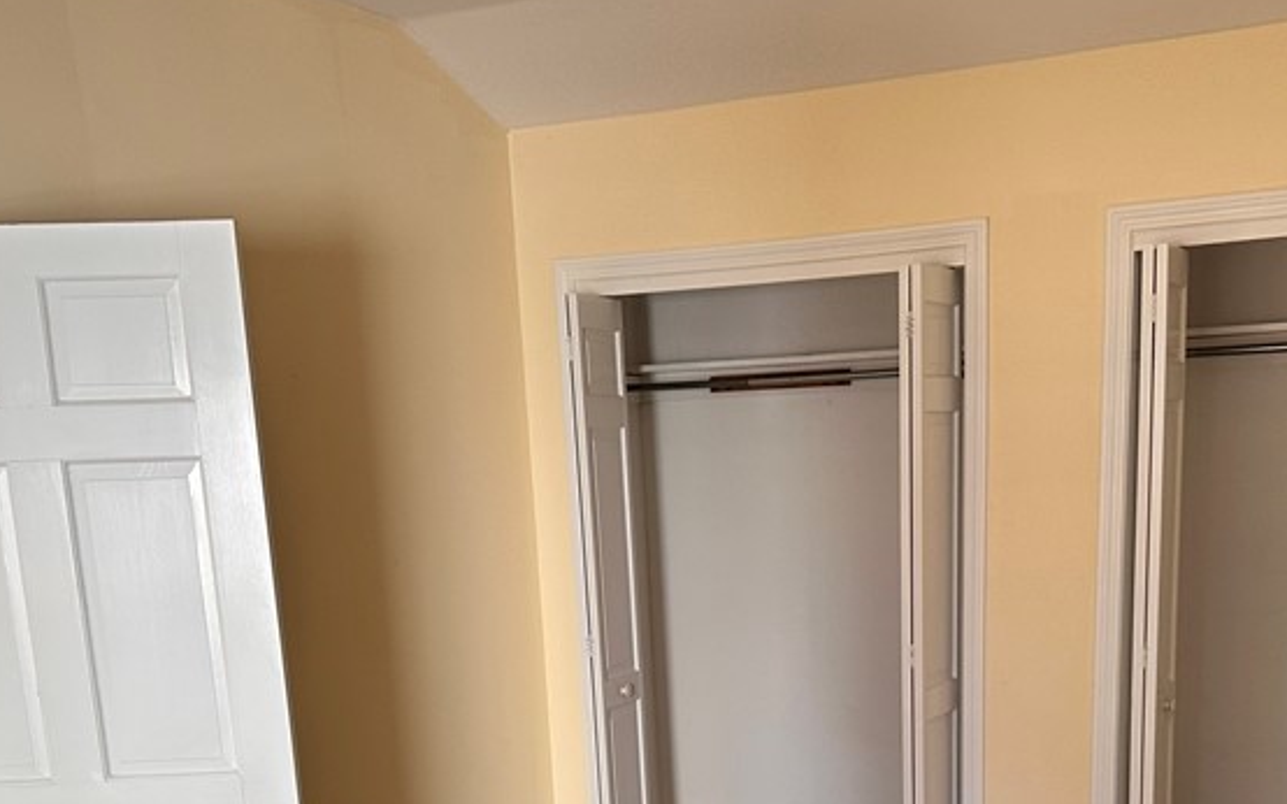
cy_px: 864
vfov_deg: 25.6
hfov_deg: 42.5
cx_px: 748
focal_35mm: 47
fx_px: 1648
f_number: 1.78
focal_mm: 6.86
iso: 125
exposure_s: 1/120
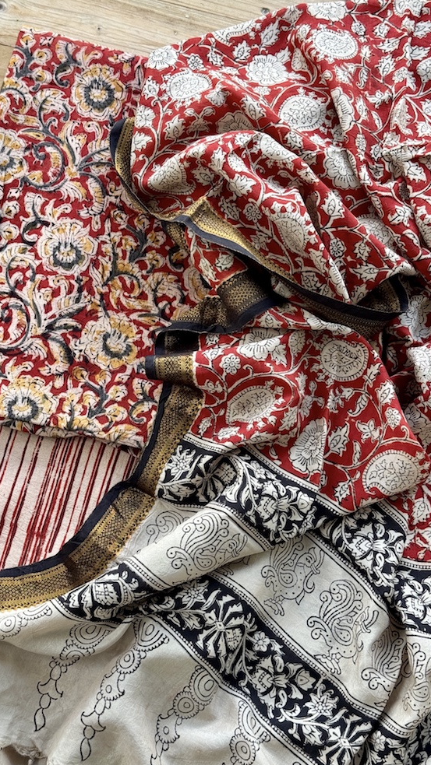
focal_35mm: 53
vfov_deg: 39.2
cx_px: 201
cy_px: 381
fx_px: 1077
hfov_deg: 22.6
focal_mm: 6.76
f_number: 1.78
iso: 64
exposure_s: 1/289
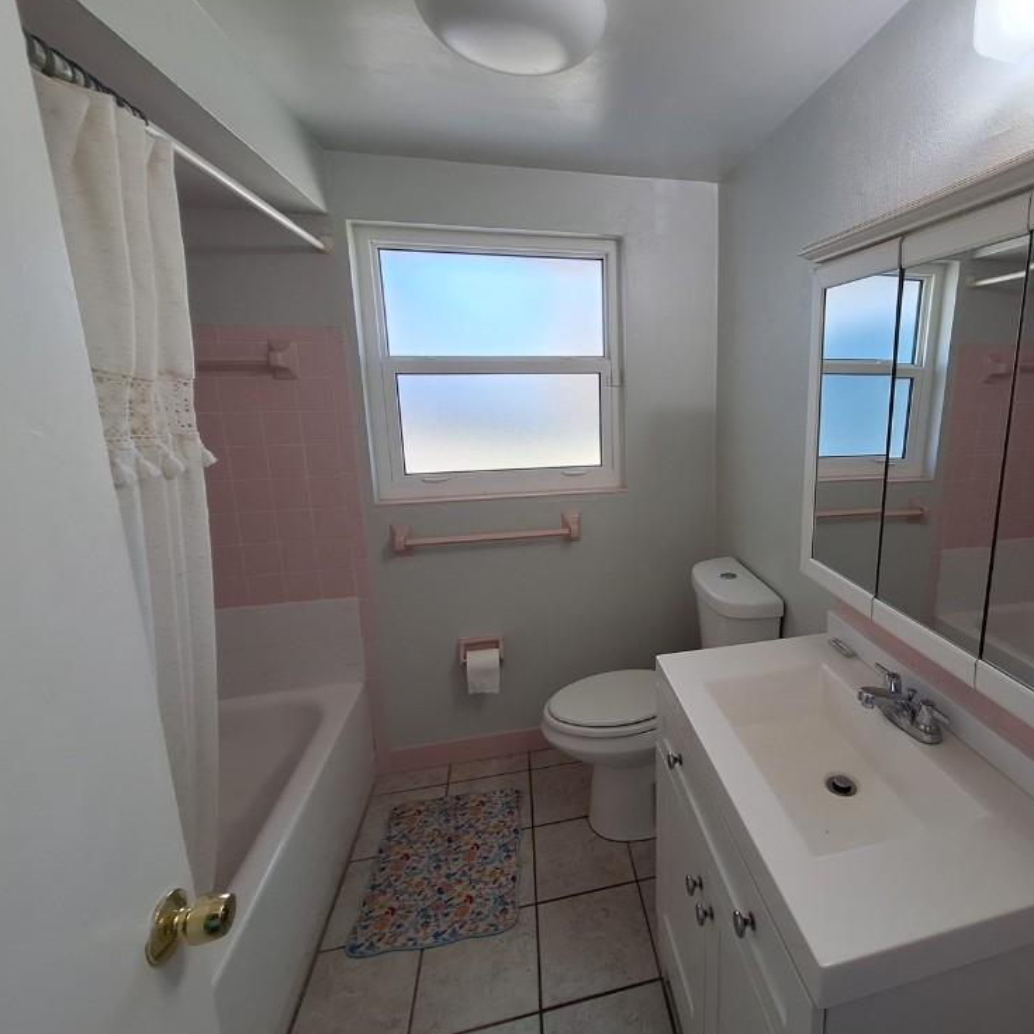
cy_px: 502
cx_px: 672
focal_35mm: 16
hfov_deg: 85.0
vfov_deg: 87.4
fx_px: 541
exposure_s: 1/120
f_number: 2.2
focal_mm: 1.74
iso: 80
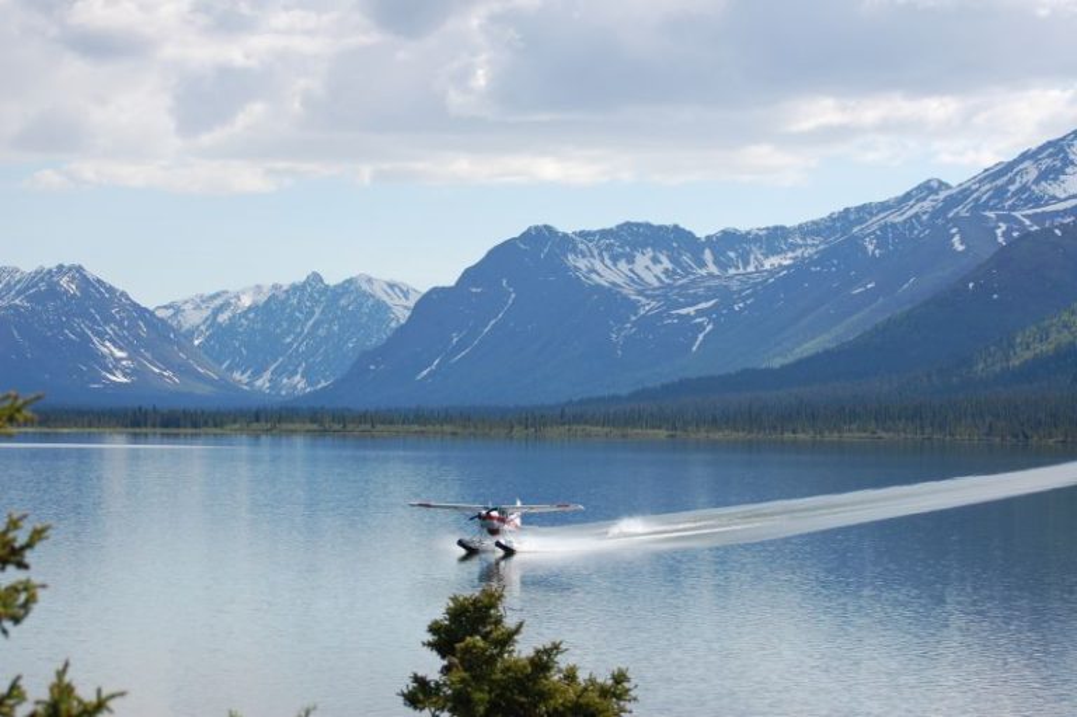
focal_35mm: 112
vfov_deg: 12.2
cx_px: 538
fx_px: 3363
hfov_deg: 18.2
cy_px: 358
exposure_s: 1/1600
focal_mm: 75
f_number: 4.8
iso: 200
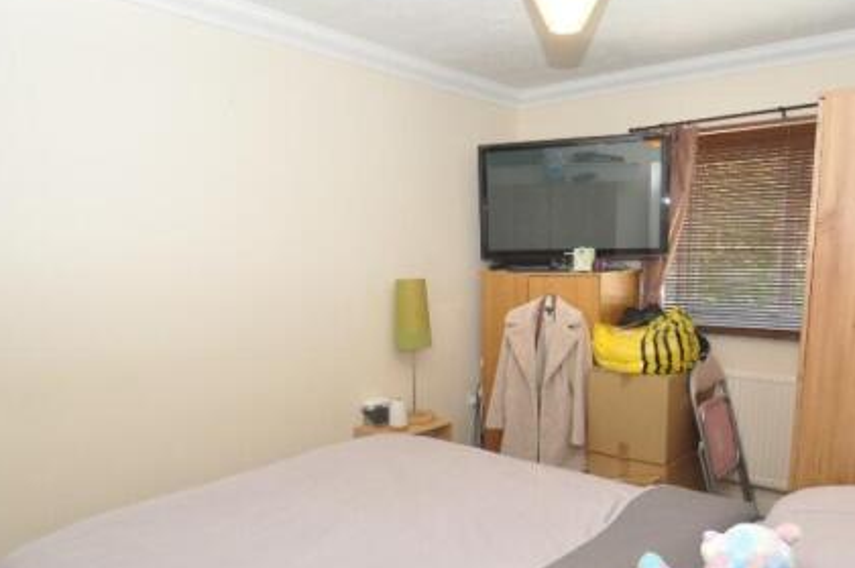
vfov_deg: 49.4
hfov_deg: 69.6
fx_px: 612
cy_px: 348
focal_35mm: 26
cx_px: 480
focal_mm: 11
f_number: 4.5
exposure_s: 1/60
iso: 800
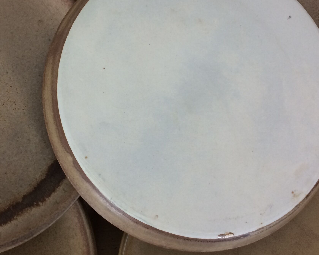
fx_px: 519
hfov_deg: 33.6
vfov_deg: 27.5
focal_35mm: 55
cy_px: 101
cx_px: 88
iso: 50
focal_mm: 4.15
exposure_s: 1/33
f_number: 2.2
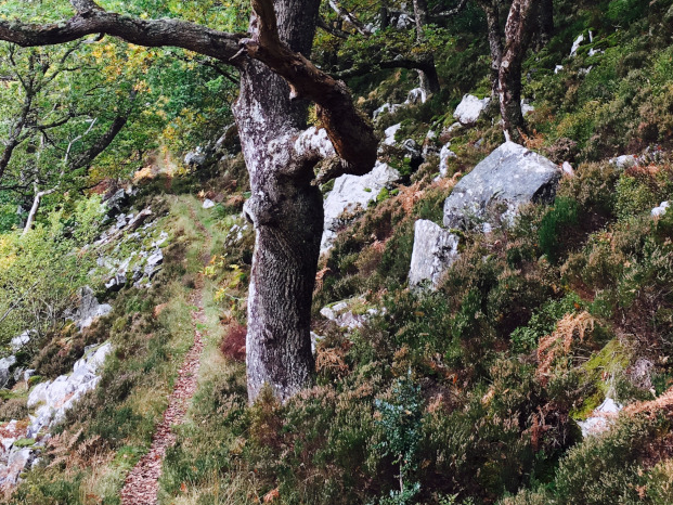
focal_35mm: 56
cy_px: 78
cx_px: 366
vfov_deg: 25.5
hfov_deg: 34.3
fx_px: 1089
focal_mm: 4.15
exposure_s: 1/100
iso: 32
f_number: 2.2
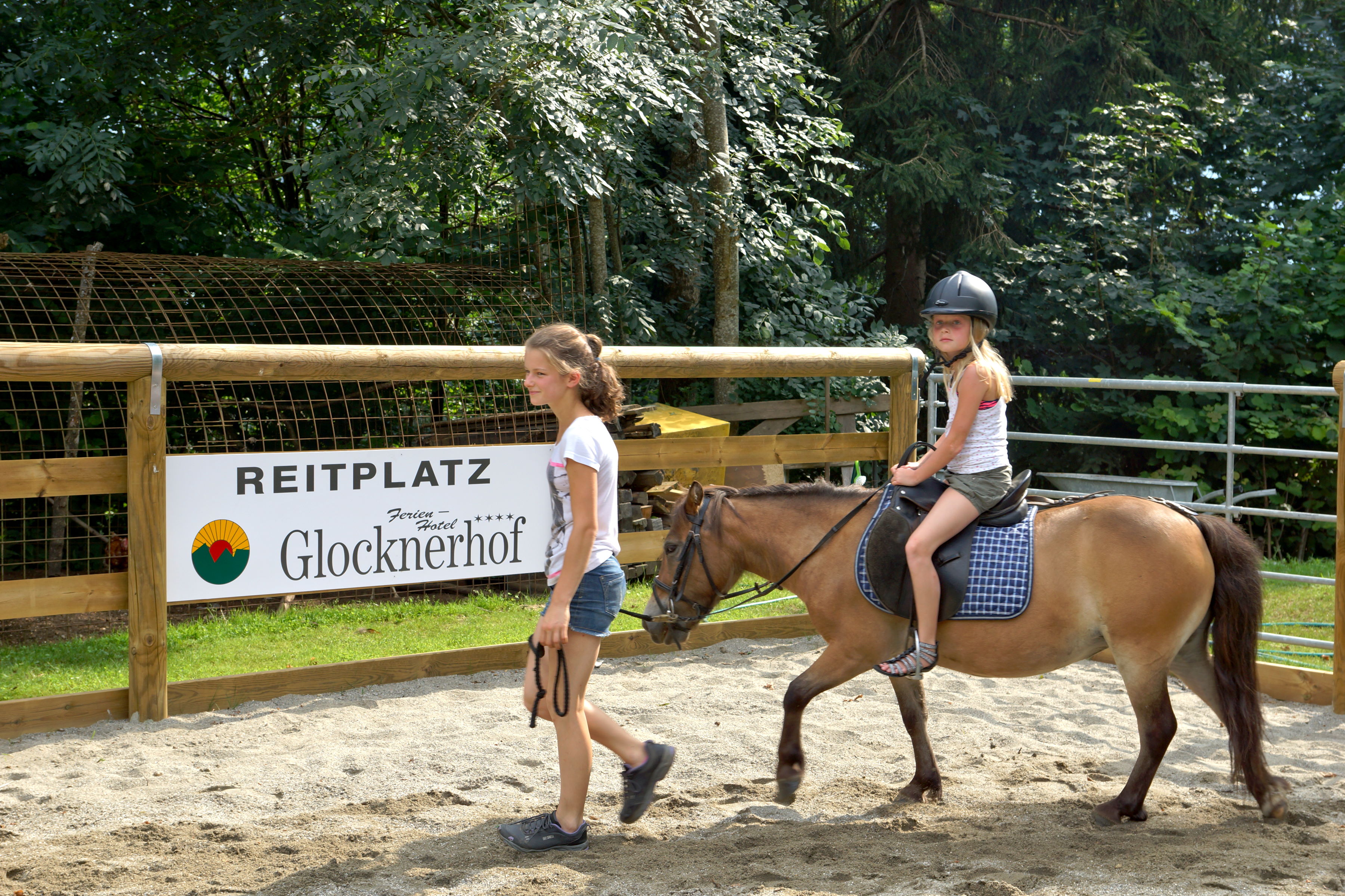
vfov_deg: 25.8
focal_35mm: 52
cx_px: 672
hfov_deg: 37.9
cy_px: 448
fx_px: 1961
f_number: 4.5
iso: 100
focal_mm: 35
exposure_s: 1/200
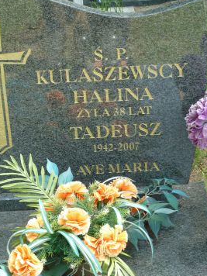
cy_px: 138
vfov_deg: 20.2
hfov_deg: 15.2
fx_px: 773
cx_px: 105
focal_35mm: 97
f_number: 4.1
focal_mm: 11.9
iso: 80
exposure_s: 1/50
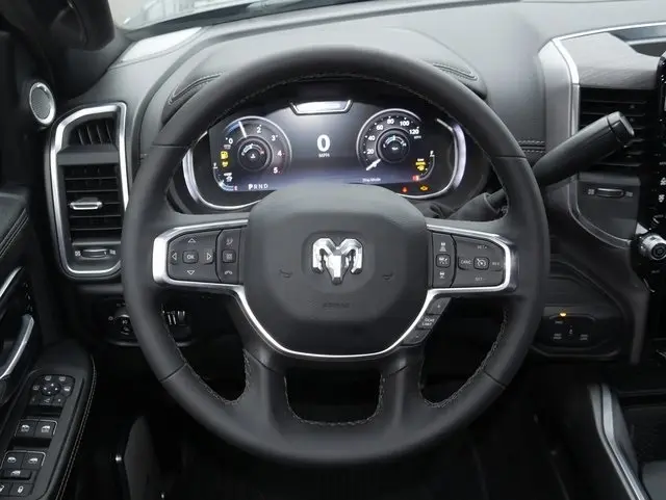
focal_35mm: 36
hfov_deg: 51.3
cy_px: 250
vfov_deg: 39.7
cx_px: 333
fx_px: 693
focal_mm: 18
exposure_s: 1/60
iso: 800
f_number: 5
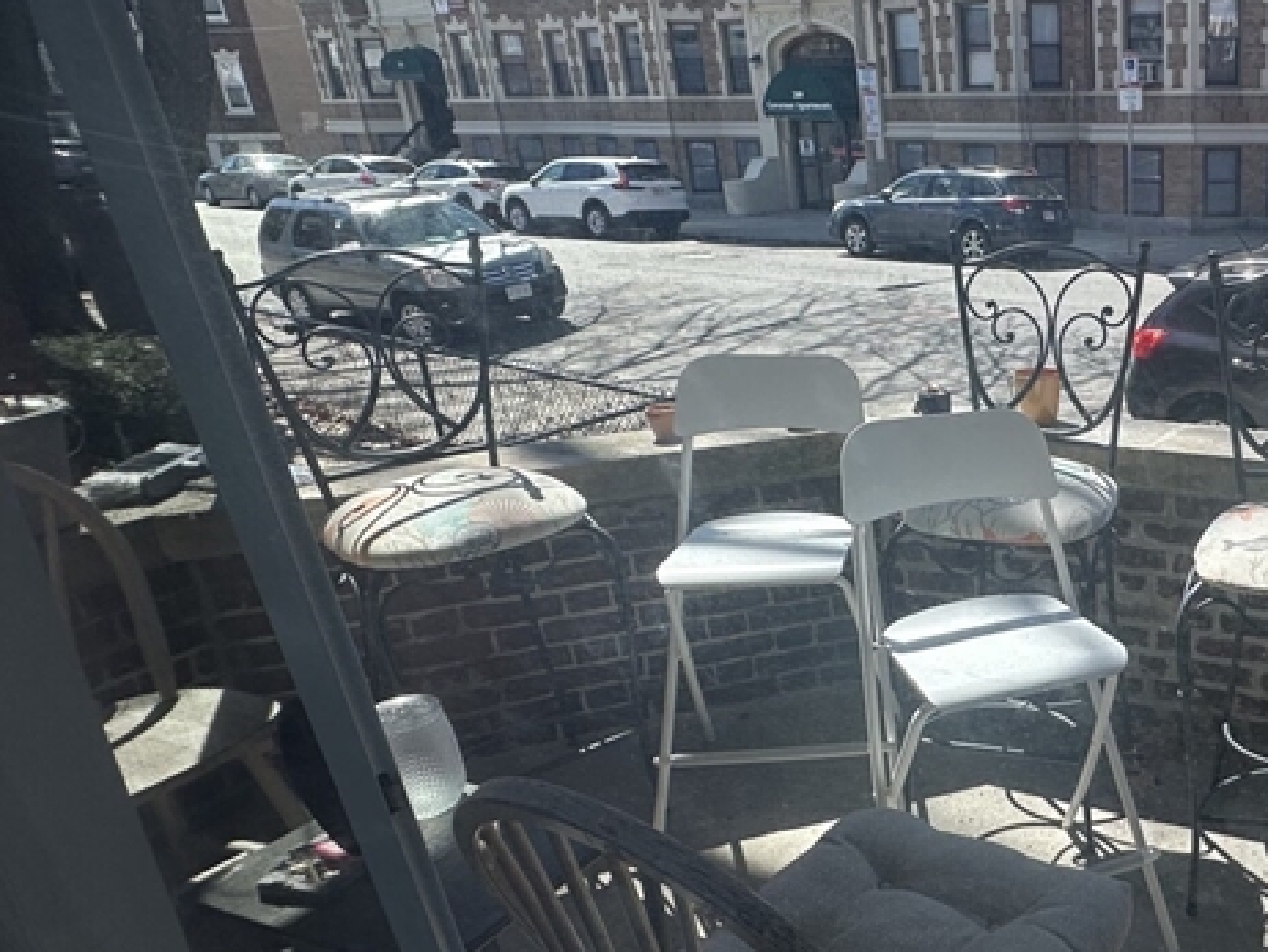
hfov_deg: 50.9
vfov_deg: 45.3
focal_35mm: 31
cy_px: 546
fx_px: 1136
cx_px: 1164
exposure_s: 1/477
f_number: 2.2
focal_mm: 2.22
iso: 40
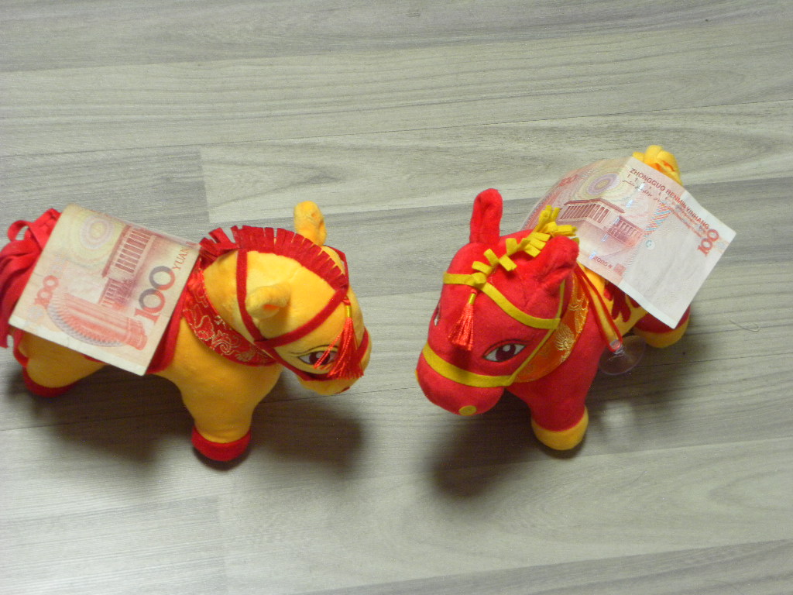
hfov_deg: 26.0
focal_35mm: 75
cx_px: 396
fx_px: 1718
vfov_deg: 19.6
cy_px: 298
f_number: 4
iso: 224
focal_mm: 13.4
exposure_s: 1/11.4
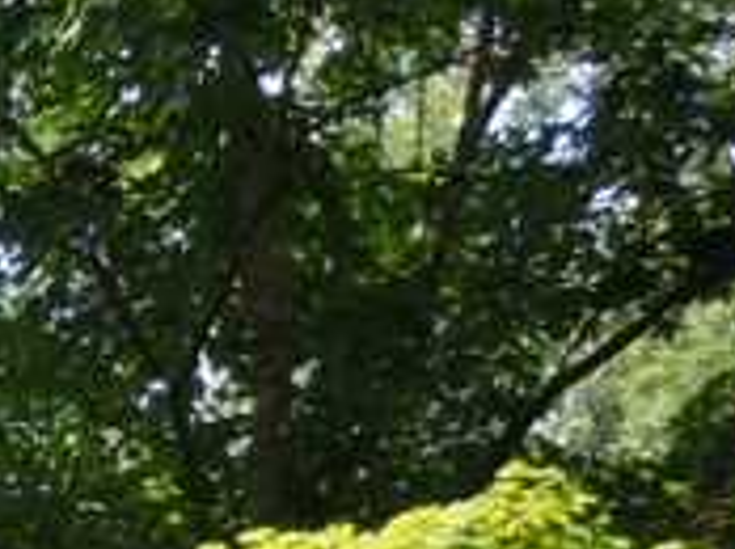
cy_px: 1199
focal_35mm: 177
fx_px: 3753
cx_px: -959
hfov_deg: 10.0
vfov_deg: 7.9
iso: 100
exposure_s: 1/200
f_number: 3.5
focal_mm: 5.4
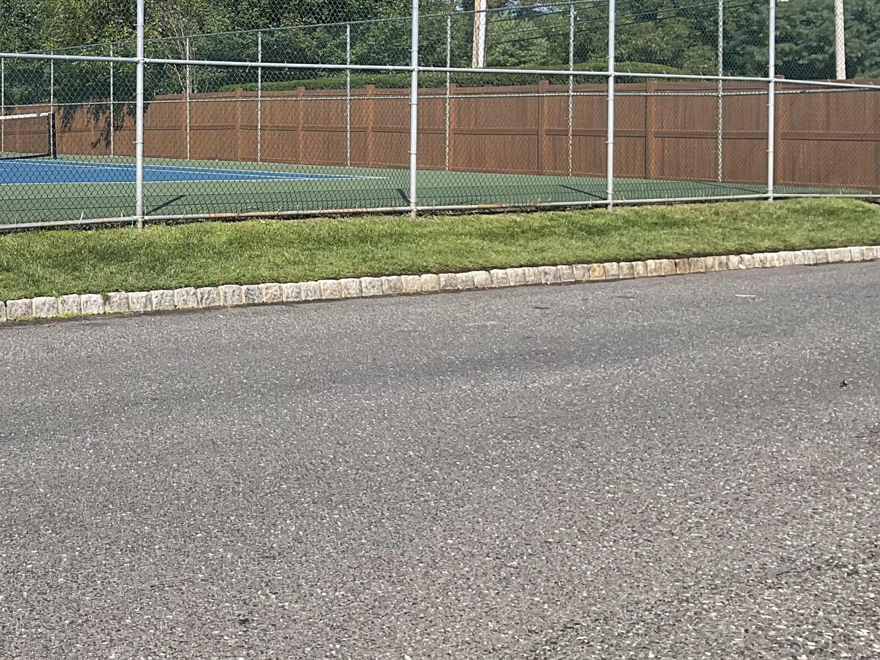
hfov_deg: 33.5
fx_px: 1373
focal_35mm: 54
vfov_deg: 26.5
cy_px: 127
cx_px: 70
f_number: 1.8
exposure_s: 1/1311
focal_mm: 3
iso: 16
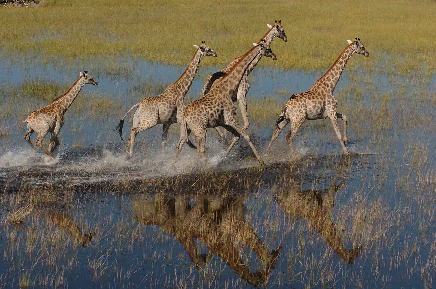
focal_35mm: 120
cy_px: 144
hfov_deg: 17.1
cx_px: 218
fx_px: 1450
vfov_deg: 11.4
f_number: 10
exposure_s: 1/400
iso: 200
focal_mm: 80
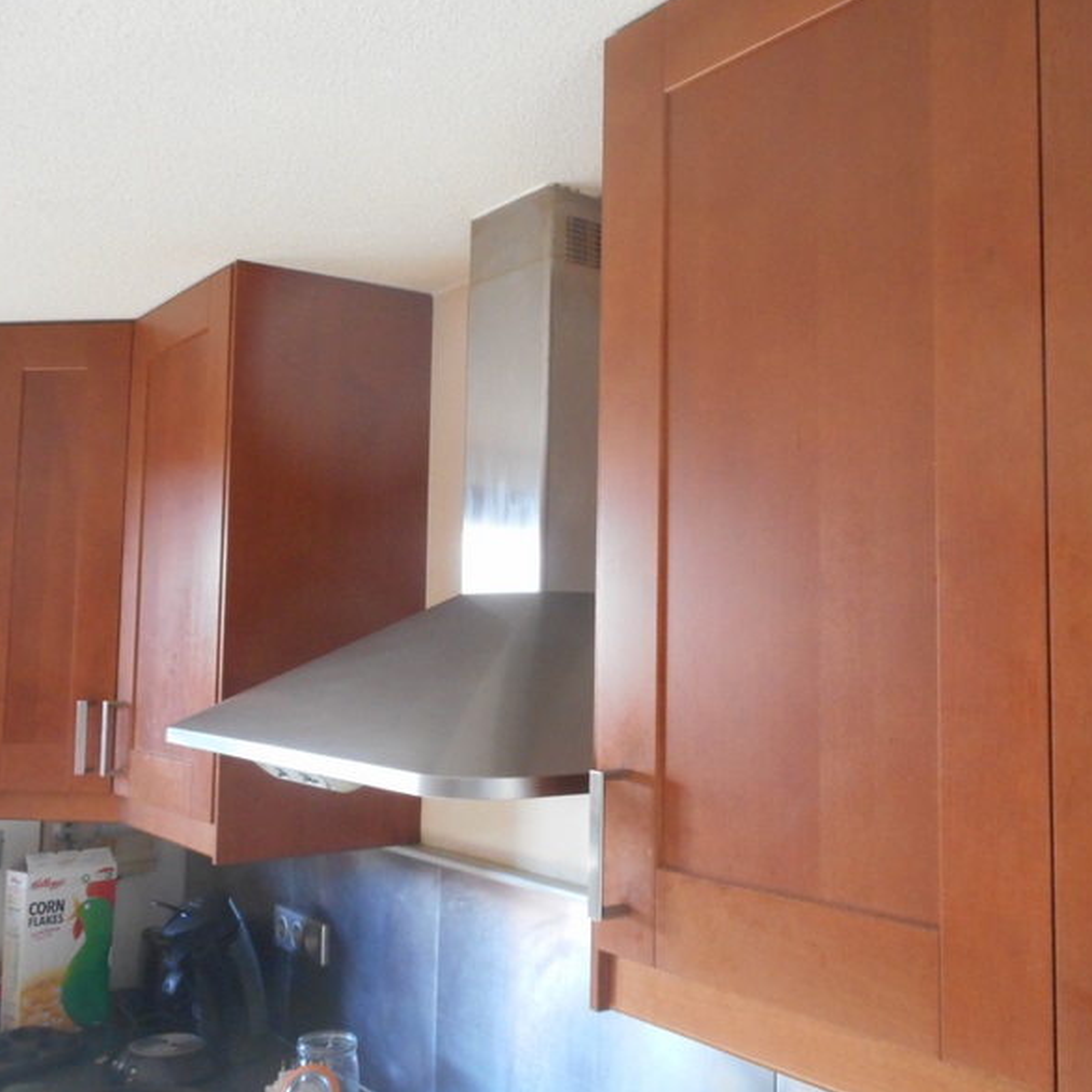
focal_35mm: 35
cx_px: 609
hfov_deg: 47.1
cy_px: 537
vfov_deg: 47.2
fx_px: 1249
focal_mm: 5.2
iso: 400
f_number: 4
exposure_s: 1/25
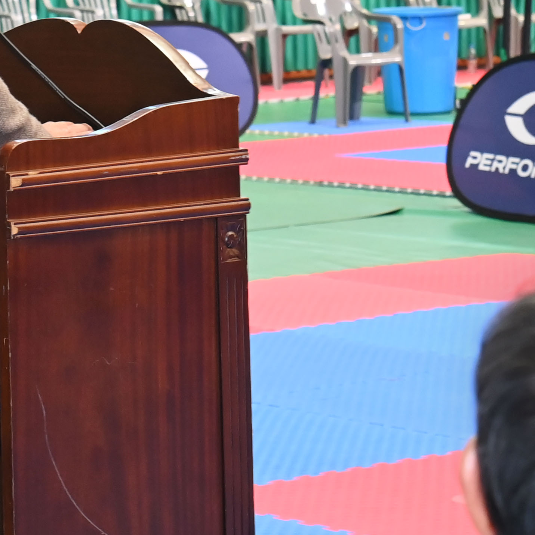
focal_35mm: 165
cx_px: 57
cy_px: 77
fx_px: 2885
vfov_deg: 10.5
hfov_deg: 10.5
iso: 2500
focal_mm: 50
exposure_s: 1/250
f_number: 6.3
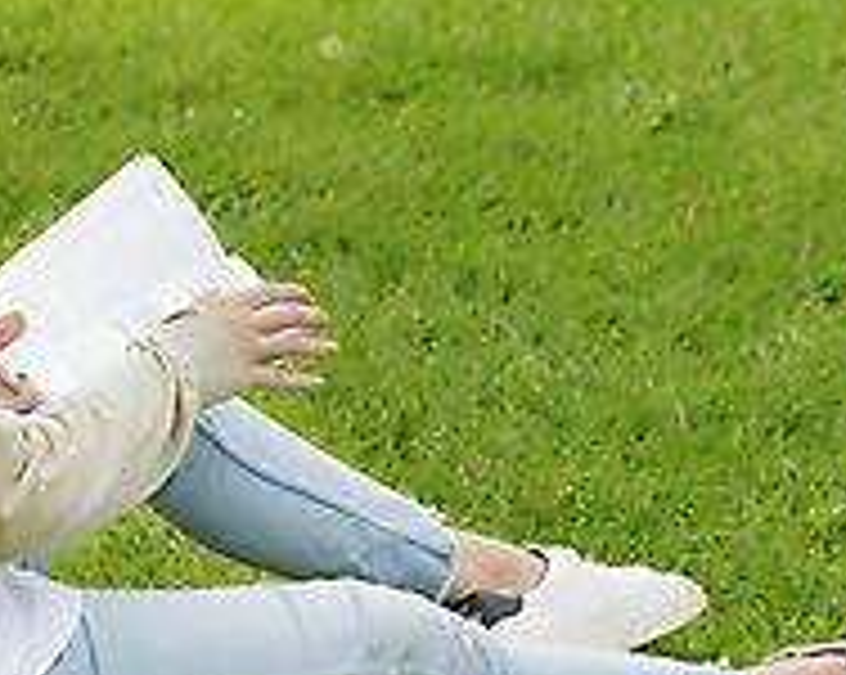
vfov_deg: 5.2
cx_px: 317
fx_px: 7479
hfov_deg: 6.5
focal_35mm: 299
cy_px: 207
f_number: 5
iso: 320
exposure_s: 1/1000
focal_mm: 100
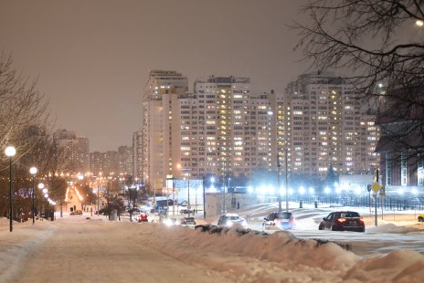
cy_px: 164
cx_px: 168
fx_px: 778
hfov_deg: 30.4
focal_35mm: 66
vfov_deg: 20.6
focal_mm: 50
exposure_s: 1/60
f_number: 1.8
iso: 3200
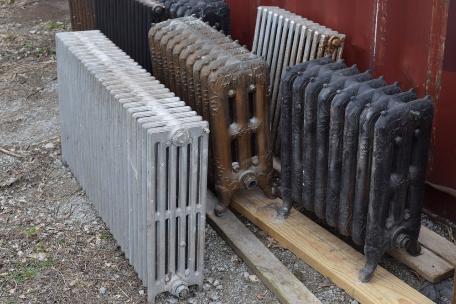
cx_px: 228
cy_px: 152
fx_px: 665
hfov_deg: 37.8
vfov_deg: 25.8
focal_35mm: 52
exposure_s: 1/200
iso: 400
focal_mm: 35
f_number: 7.1
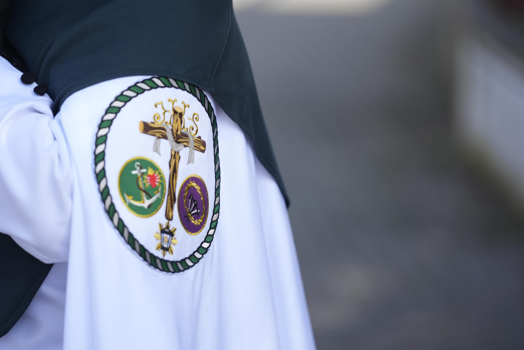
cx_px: 262
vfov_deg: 7.9
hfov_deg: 11.9
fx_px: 2518
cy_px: 175
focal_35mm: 173
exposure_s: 1/2500
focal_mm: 173
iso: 500
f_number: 2.8
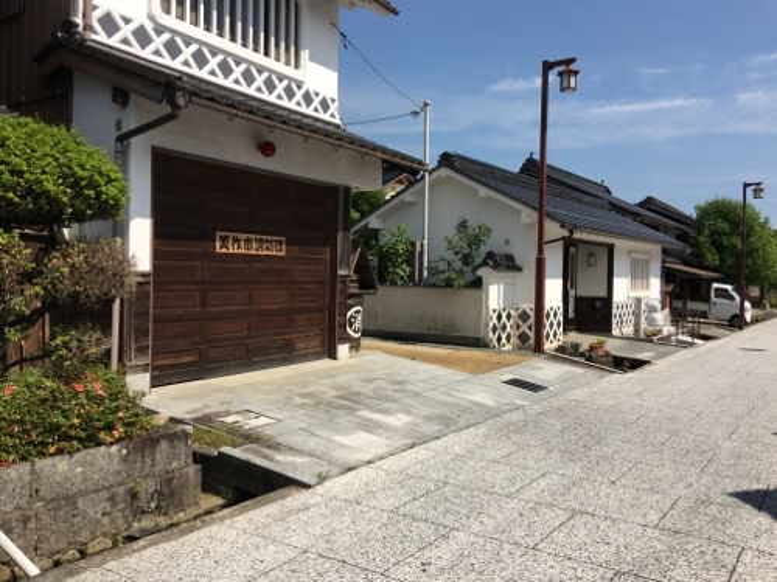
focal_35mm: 29
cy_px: 291
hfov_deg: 61.7
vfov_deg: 48.2
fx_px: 651
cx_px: 388
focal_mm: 4.15
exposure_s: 1/1789
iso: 25
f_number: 2.2
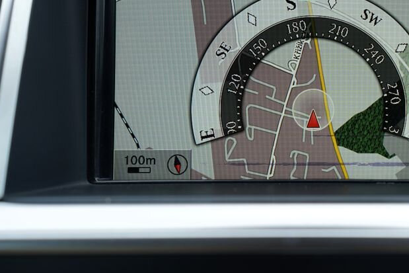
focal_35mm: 91
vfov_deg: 14.9
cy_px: 57
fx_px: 1034
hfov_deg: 22.1
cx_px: 333
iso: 100
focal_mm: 55
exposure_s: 1/100
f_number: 4
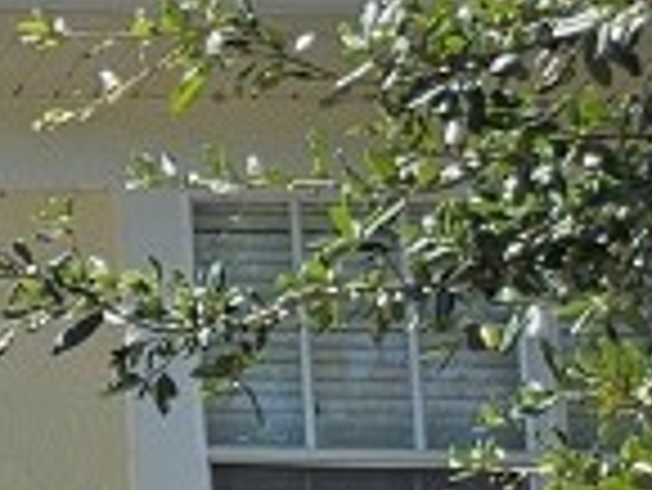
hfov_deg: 9.7
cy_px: 1097
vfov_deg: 8.5
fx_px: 3054
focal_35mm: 162
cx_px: -1228
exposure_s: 1/1160
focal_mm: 5.4
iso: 25
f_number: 1.8
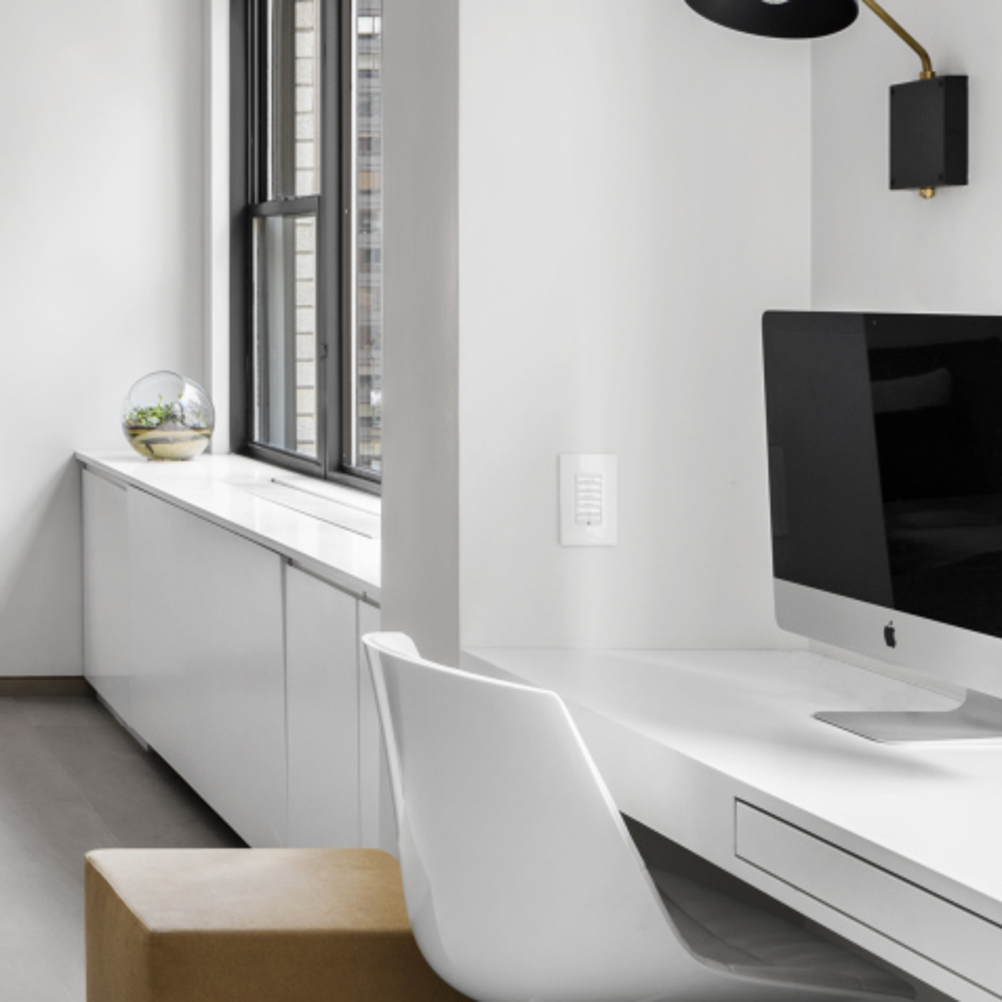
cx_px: -290
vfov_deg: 24.5
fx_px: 2292
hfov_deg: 22.2
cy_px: 310
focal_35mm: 70
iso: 100
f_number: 11
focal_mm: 24
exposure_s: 1/4
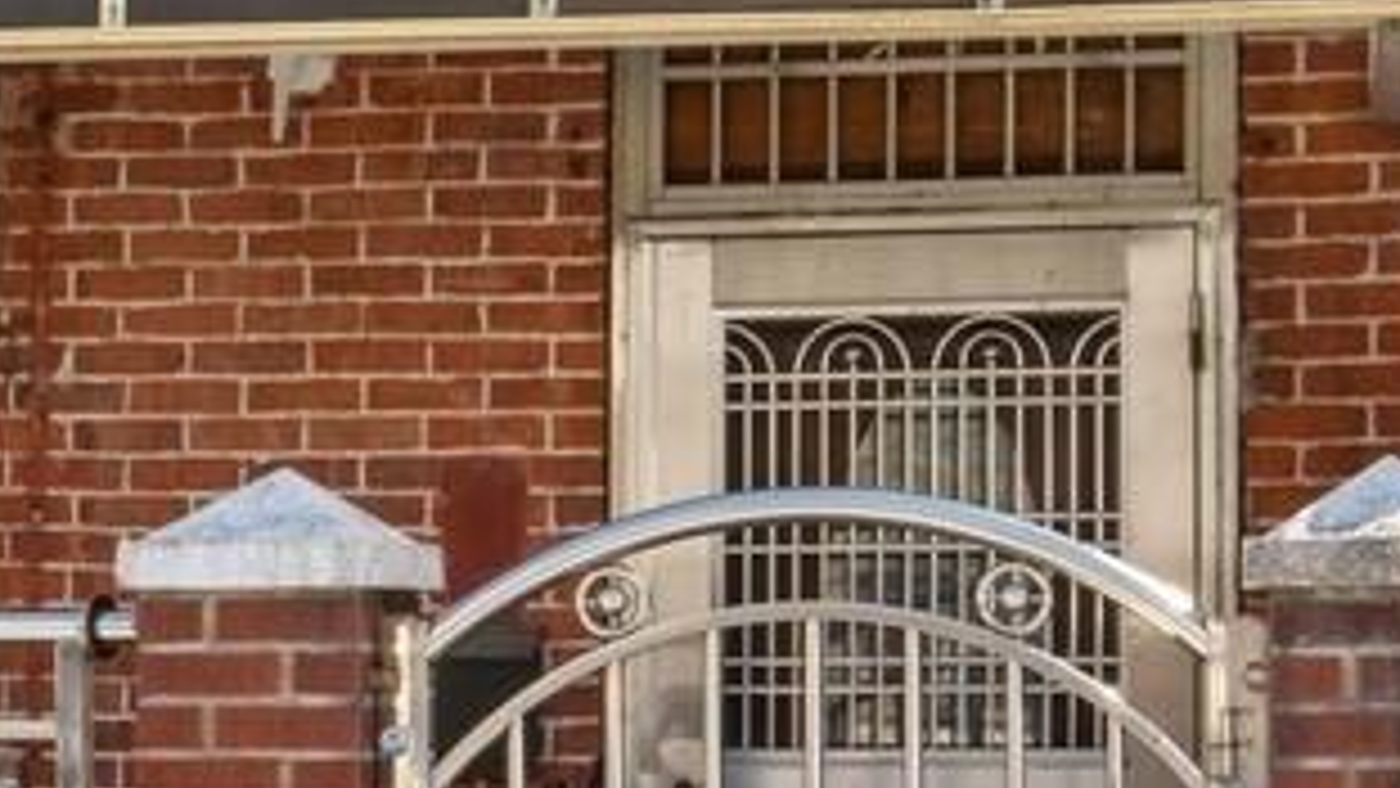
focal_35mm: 97
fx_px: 3601
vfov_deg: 11.9
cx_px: -410
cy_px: -392
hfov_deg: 20.2
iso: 640
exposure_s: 1/200
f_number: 14
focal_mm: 18
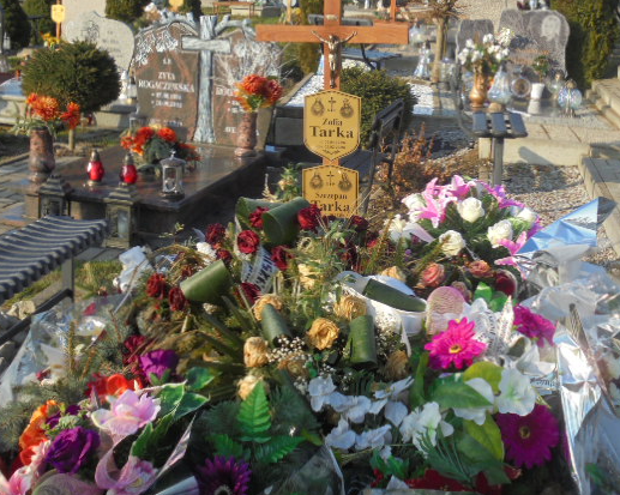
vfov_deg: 29.1
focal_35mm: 52
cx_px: 348
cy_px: 223
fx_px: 954
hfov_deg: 36.0
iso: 100
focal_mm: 7.8
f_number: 4.5
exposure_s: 1/320
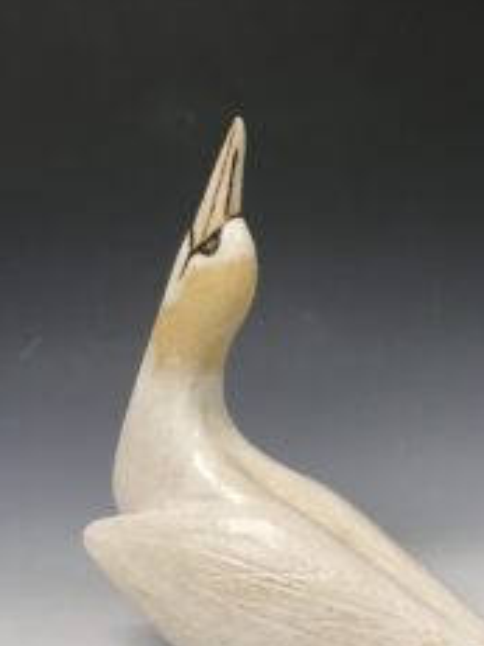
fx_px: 877
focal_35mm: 47
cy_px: 334
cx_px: 368
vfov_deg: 40.4
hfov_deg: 30.3
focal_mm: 4.15
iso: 40
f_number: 2.2
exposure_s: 1/33
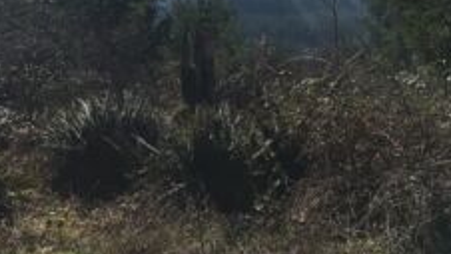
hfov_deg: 37.2
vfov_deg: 20.9
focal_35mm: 56
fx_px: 670
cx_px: 227
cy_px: 12
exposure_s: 1/2849
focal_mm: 4.15
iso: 25
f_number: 2.2
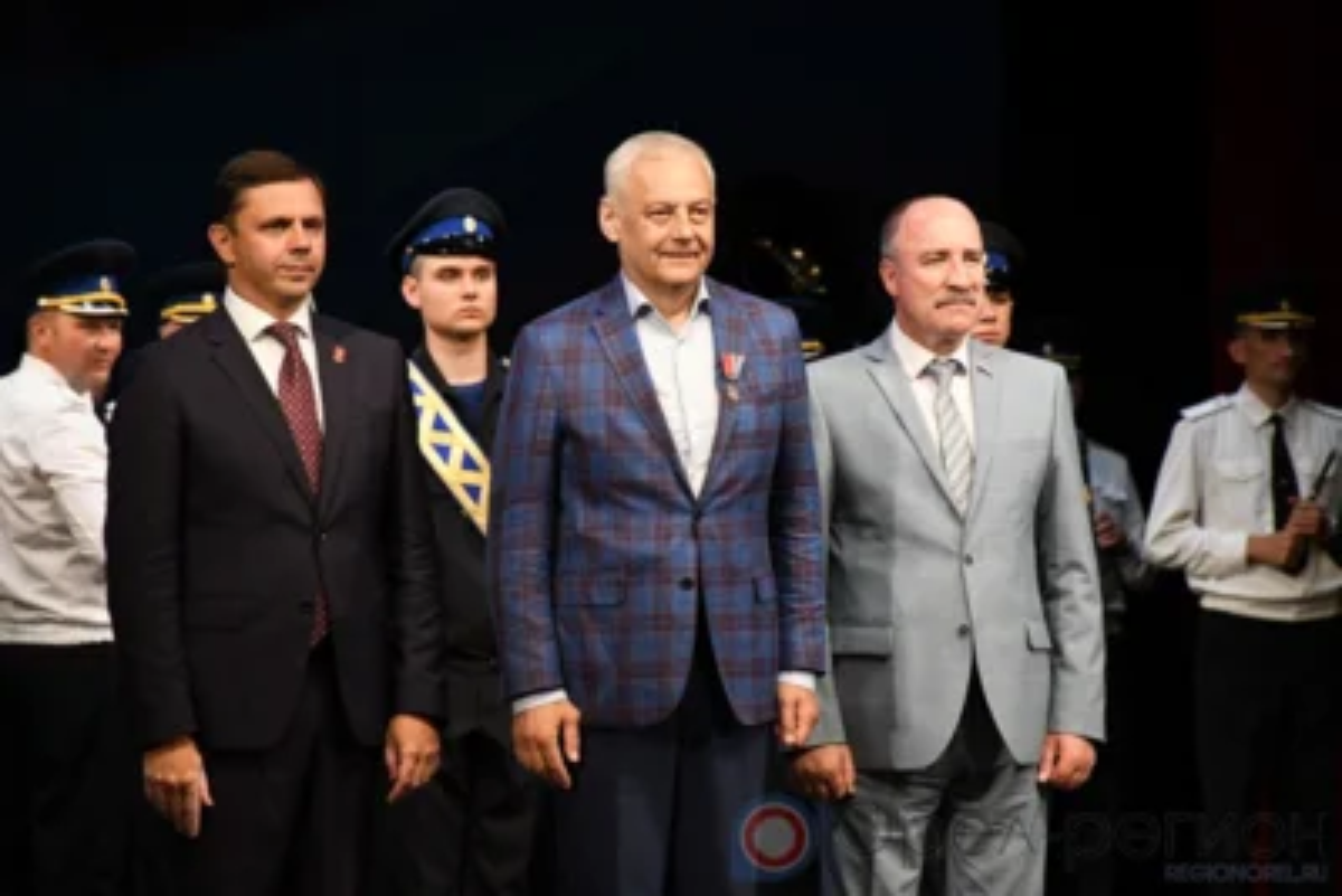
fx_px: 7831
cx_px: 671
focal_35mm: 210
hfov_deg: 9.8
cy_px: 448
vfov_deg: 6.5
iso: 3200
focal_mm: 140
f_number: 5.6
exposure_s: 1/640
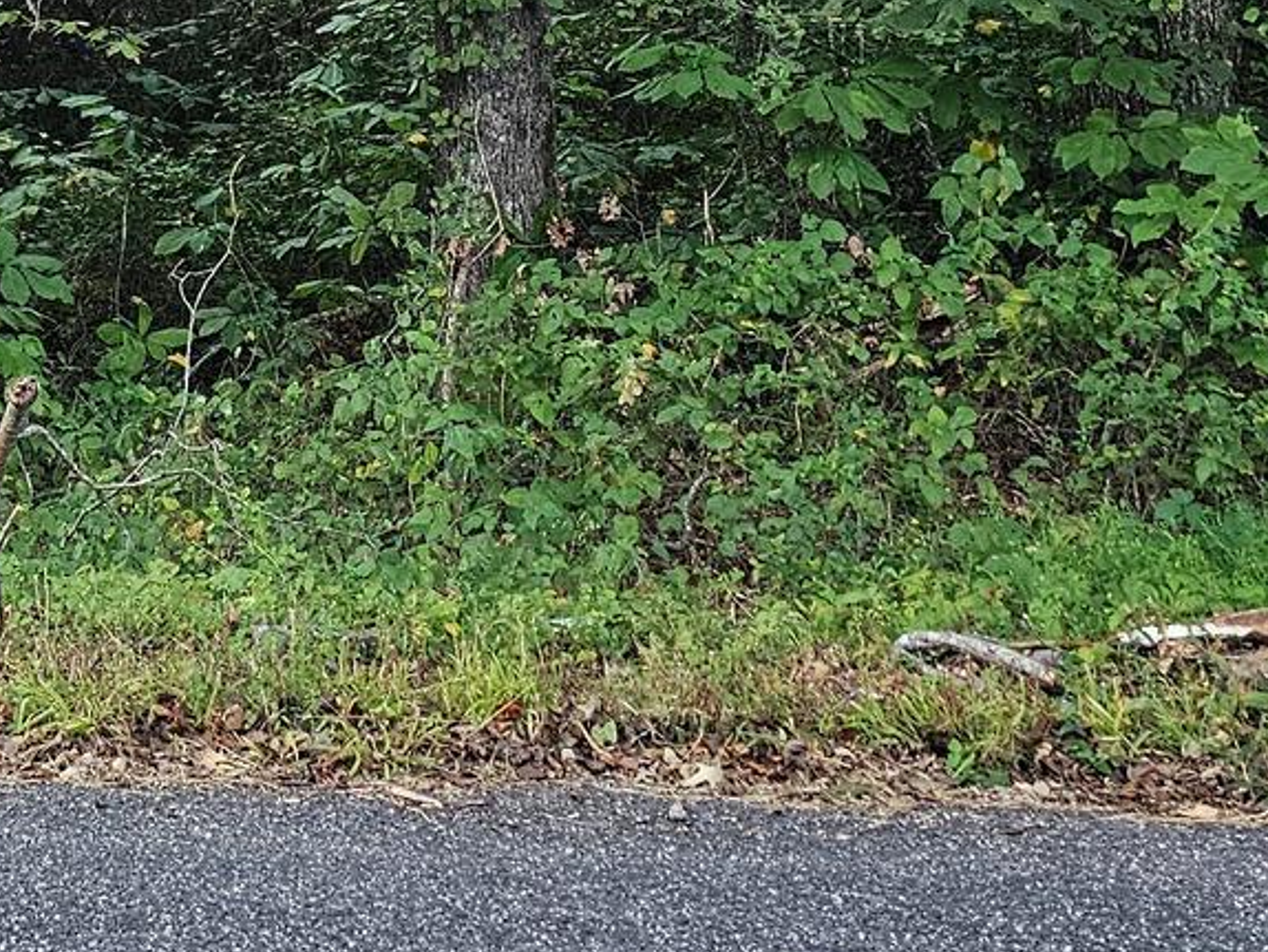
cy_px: -649
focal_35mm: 82
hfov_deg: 22.7
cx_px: -68
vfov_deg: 15.9
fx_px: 3005
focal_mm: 6.3
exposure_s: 1/120
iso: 160
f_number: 1.7
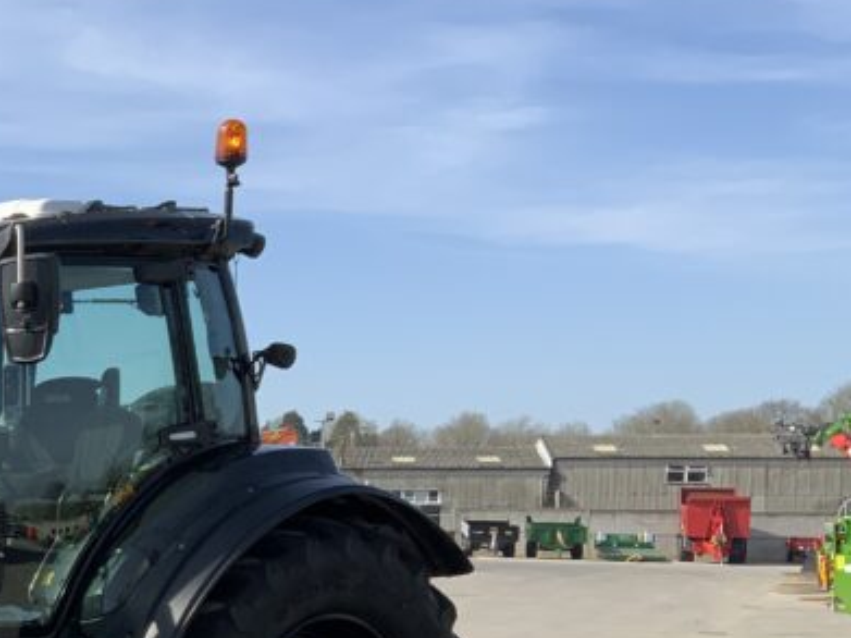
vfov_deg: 19.1
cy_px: 562
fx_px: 1868
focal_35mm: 76
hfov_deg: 22.8
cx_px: -259
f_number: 1.8
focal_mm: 3
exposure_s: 1/1675
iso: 16
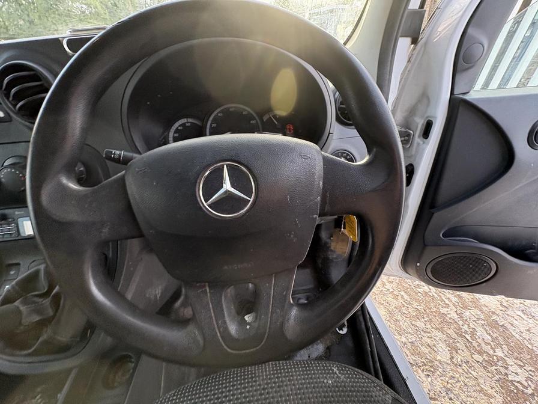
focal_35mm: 14
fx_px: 218
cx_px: 269
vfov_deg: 85.7
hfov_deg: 102.1
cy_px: 202
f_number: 2.2
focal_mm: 2.22
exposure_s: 1/106
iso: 125
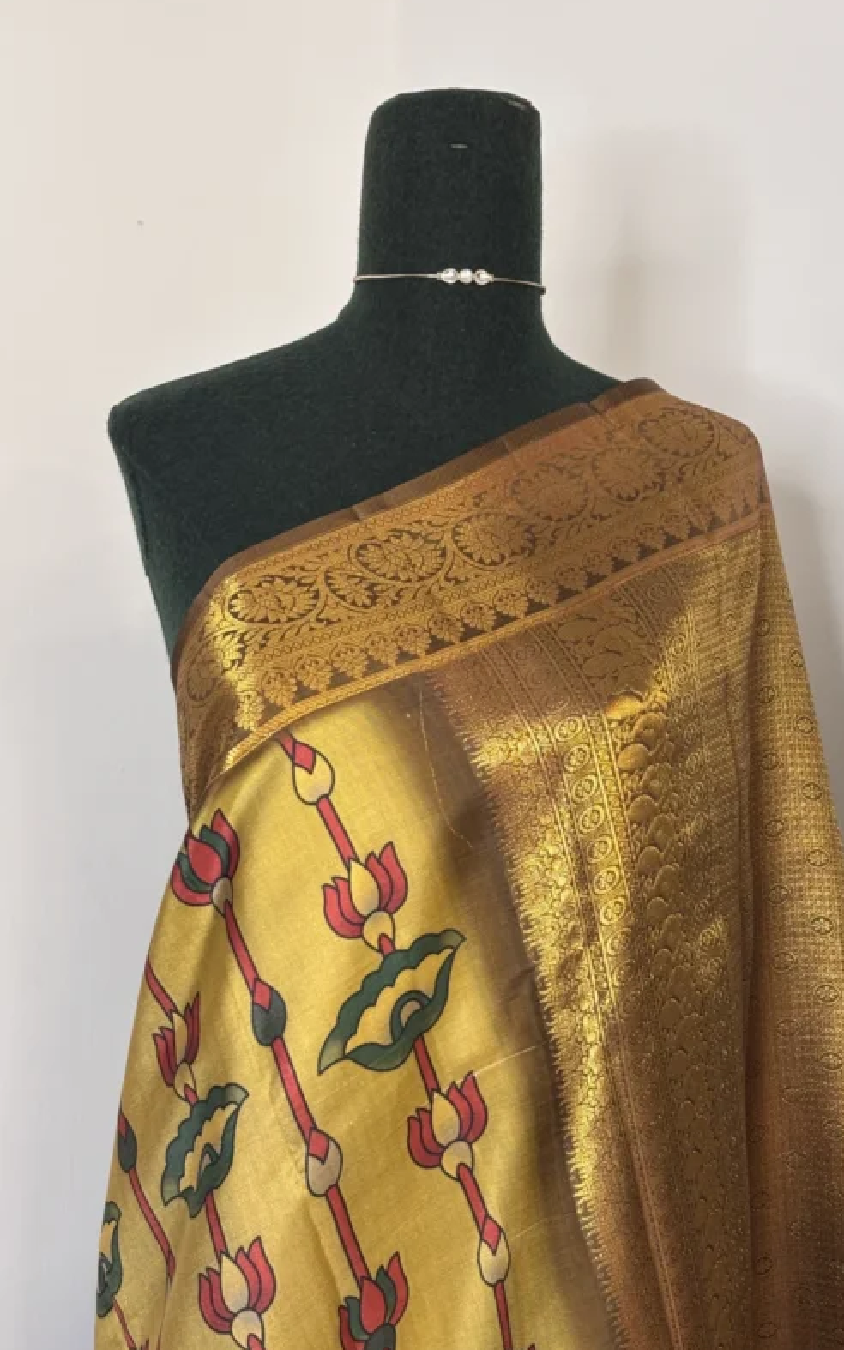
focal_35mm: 56
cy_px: 676
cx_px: 473
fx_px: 2061
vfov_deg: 36.3
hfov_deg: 23.1
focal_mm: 5.96
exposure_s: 1/50
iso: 125
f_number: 1.6
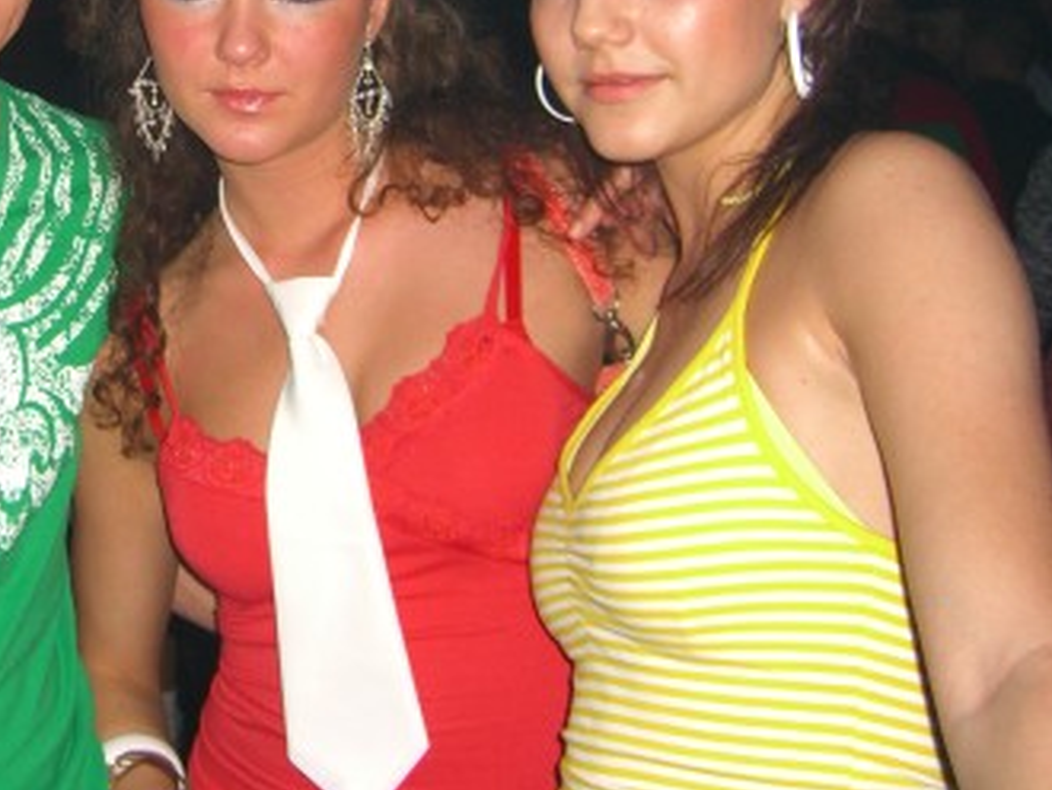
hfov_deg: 27.2
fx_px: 2098
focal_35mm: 69
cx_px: 121
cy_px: 134
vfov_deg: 21.0
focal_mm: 7.9
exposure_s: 1/60
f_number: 2.8
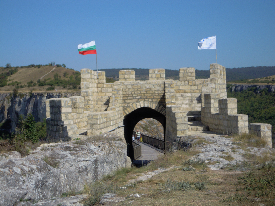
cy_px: 103
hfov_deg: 22.5
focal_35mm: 87
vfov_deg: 17.0
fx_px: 691
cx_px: 138
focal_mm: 15.5
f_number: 13.9
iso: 100
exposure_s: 1/160
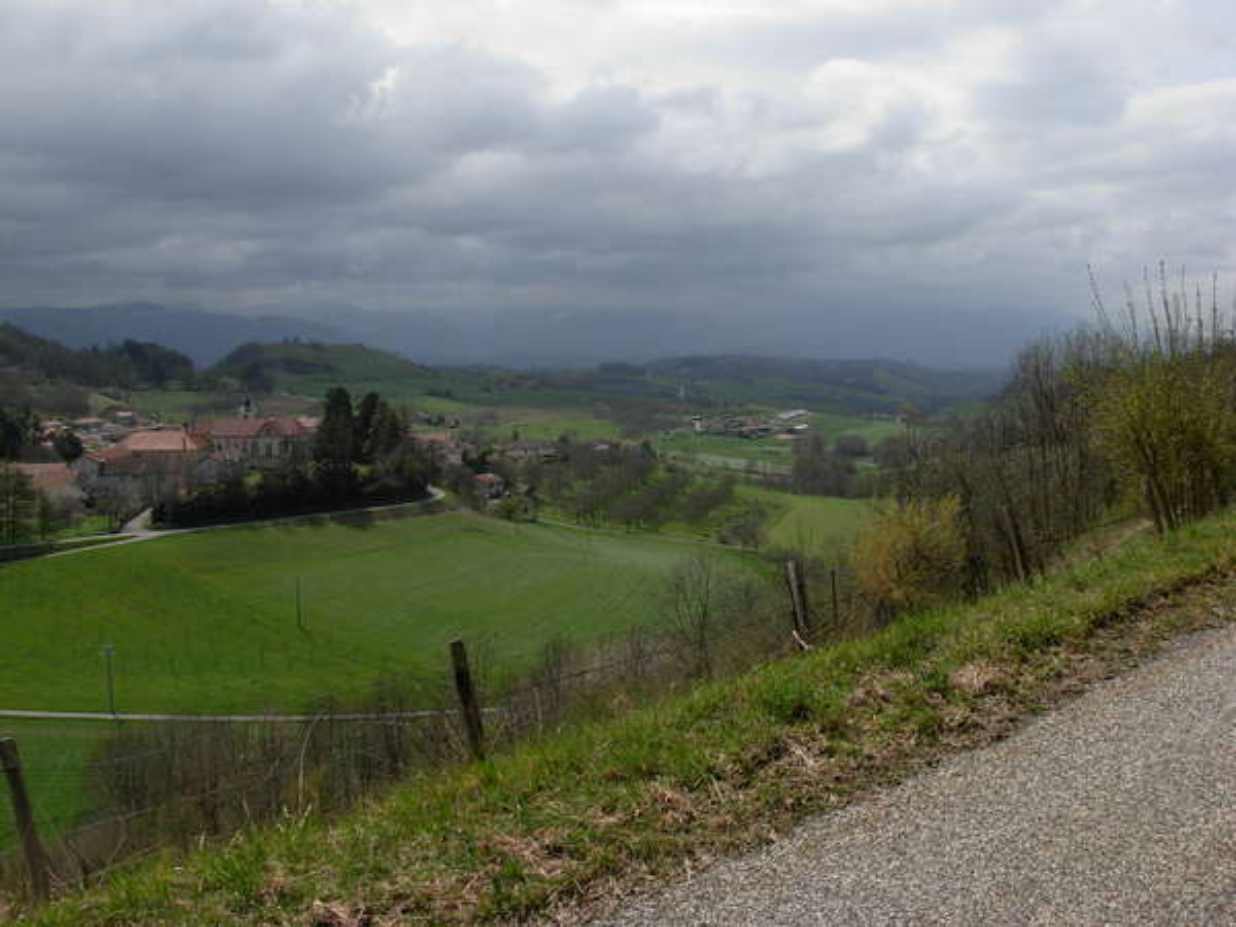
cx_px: 618
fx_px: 1357
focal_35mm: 38
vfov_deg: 37.7
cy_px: 464
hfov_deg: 49.0
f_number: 4.9
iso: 79
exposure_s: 1/836
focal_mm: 6.3
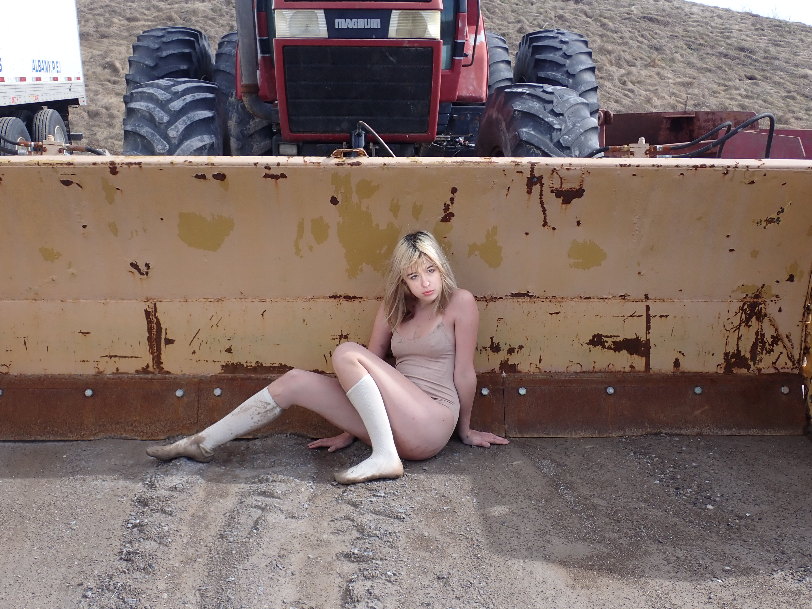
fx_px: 891
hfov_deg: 49.0
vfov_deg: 37.7
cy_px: 304
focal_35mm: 38
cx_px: 406
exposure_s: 1/500
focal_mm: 6.83
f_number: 3.5
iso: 100
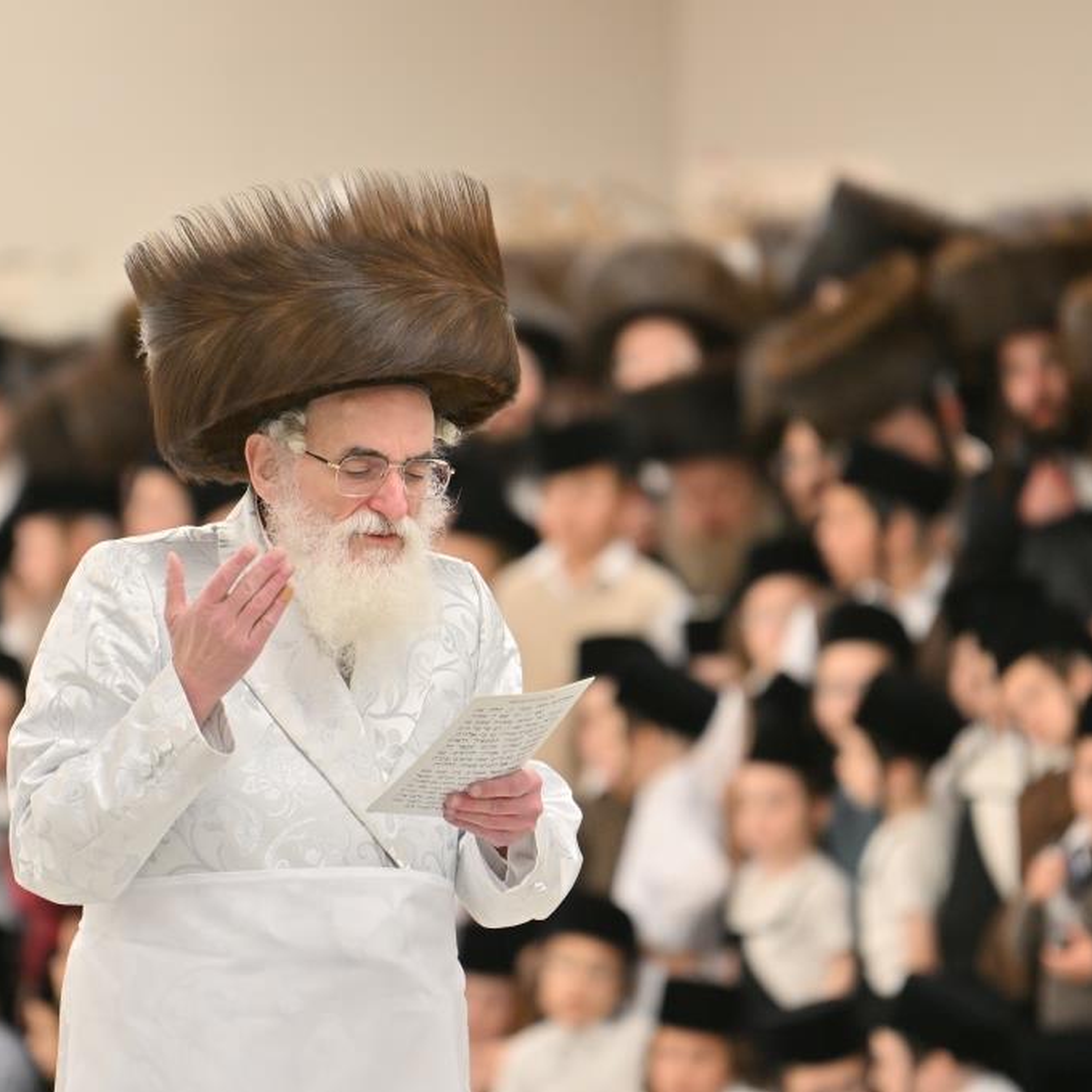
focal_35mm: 384
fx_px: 13705
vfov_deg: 4.6
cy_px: 546
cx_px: 406
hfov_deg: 4.6
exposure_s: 1/200
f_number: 2.8
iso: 200
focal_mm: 200
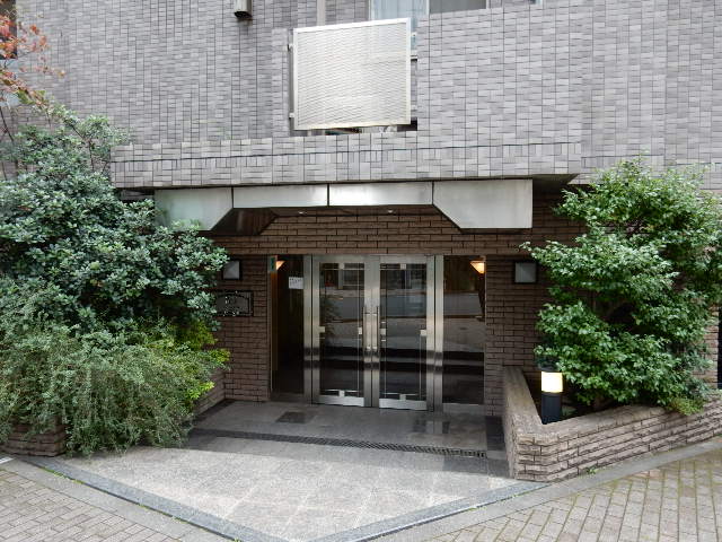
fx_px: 521
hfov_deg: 69.4
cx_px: 361
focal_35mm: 25
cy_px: 271
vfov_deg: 54.9
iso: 125
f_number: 3.7
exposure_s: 1/50
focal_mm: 4.5
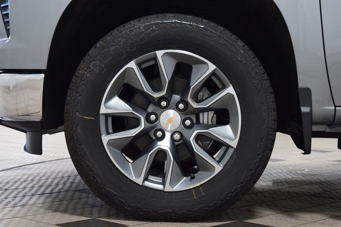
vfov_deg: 17.9
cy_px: 114
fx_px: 720
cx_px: 169
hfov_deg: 26.7
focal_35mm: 76
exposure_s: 1/60
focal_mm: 50
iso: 1600
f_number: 5
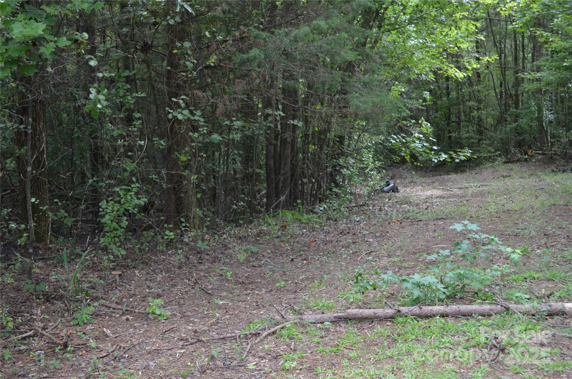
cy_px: 190
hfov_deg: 37.9
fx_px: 832
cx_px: 286
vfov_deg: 25.6
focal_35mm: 52
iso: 400
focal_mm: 35
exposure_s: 1/60
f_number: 5
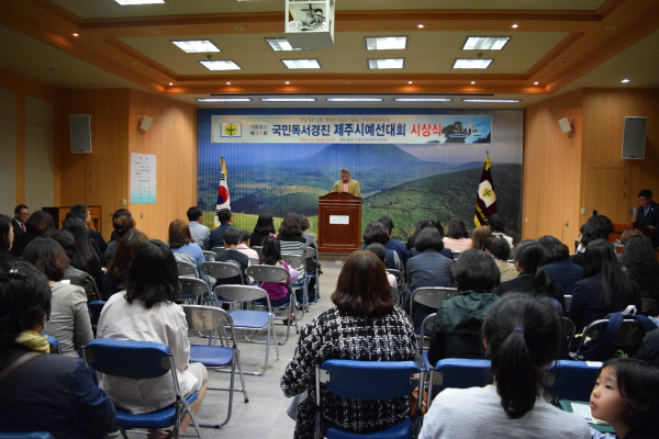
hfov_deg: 67.4
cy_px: 220
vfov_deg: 47.9
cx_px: 330
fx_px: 494
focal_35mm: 27
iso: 3200
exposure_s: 1/400
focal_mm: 18
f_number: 3.5
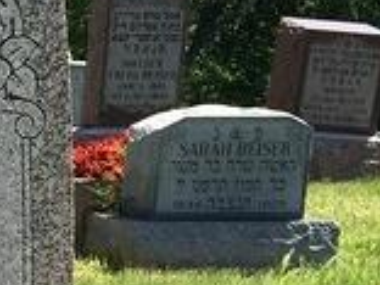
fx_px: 1350
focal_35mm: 123
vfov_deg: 11.8
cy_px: 319
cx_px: -392
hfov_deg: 13.6
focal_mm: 4.12
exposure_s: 1/1053
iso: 32
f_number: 2.2
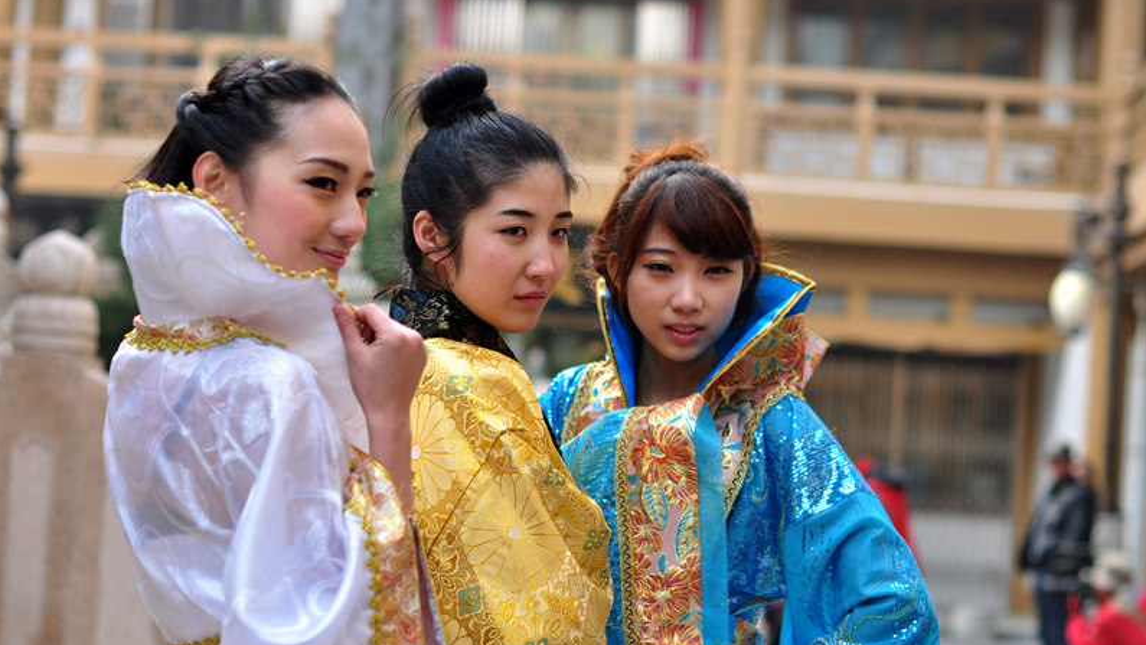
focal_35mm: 79
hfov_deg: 26.9
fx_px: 2400
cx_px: 571
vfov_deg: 15.3
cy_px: 351
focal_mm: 50
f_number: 2.5
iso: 200
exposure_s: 1/320
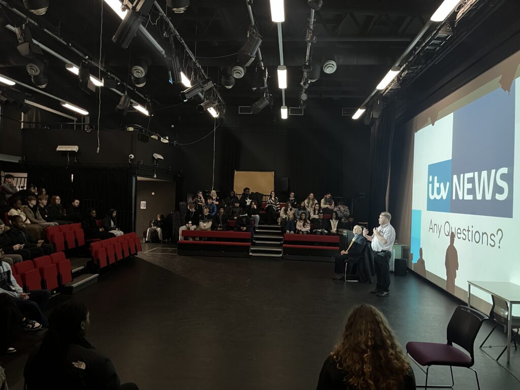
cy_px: 195
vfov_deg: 53.1
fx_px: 391
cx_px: 260
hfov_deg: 67.3
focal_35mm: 26
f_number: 1.6
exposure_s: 1/30
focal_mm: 5.1
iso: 1000
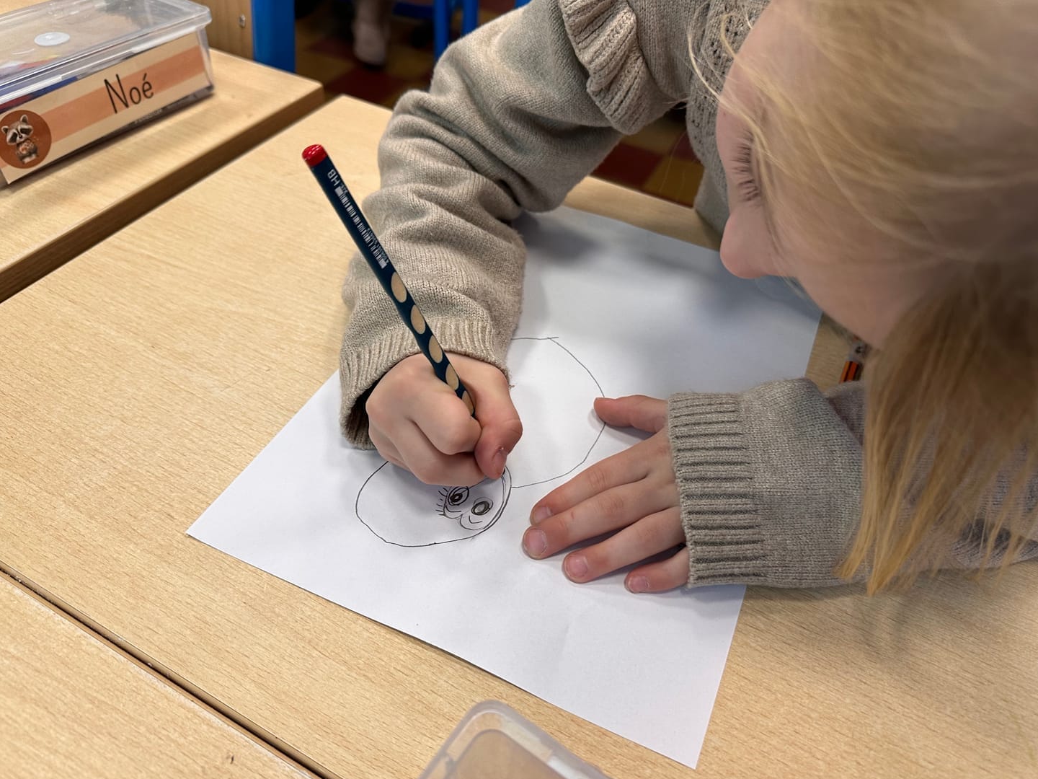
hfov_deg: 69.4
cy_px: 405
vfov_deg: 54.9
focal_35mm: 25
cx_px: 528
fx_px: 750
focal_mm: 6.86
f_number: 1.78
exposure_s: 1/100
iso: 160
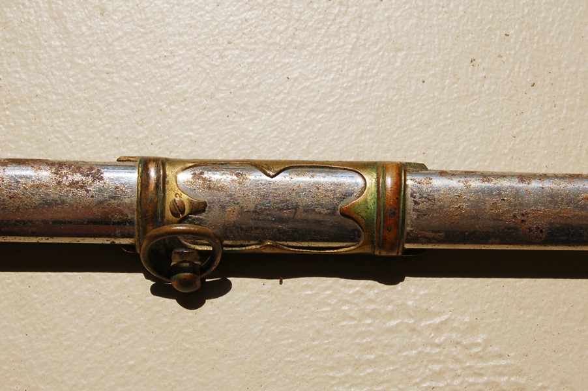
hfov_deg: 24.6
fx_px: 1346
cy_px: 196
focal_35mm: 82
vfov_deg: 16.5
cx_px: 294
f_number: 9
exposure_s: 1/320
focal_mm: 55
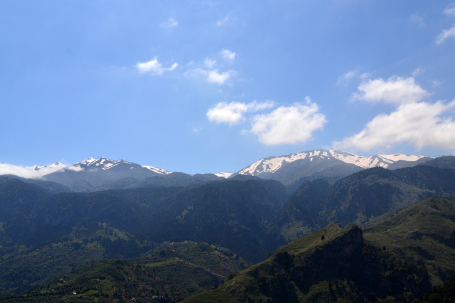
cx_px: 222
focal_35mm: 42
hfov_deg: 46.4
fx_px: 531
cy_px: 148
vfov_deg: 31.9
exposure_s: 1/500
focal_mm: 26
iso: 220
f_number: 11
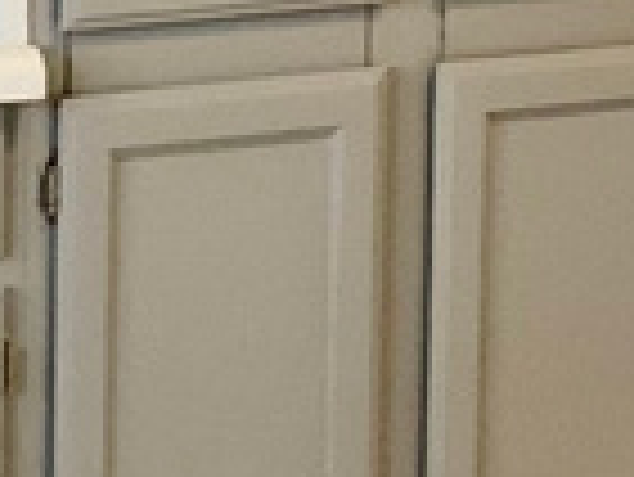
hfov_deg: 9.3
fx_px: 3868
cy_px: -418
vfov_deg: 6.9
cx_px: -94
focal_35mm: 211
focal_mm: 3
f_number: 1.8
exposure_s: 1/60
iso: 64
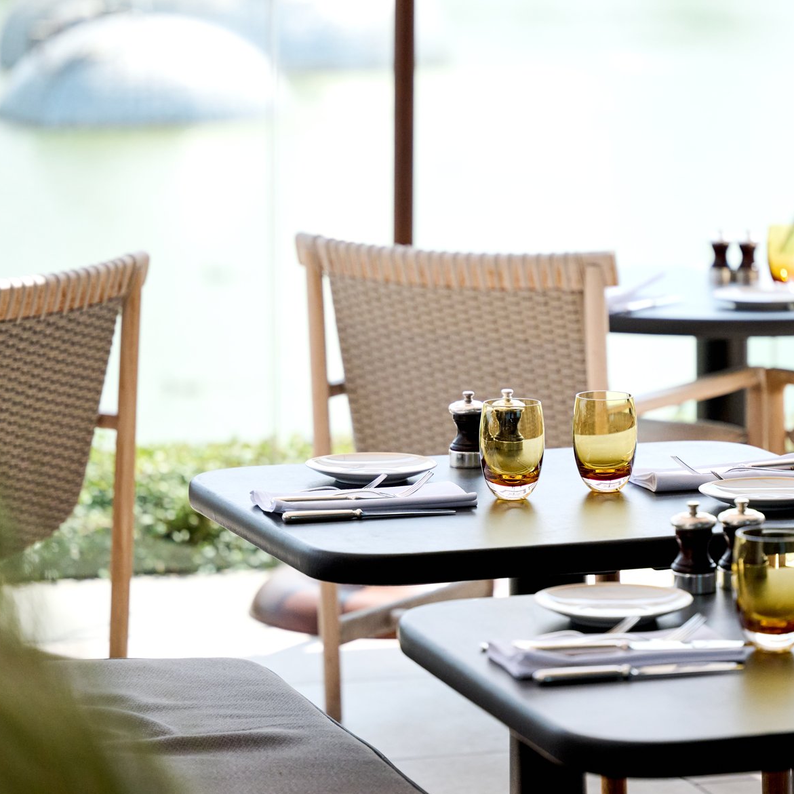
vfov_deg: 11.2
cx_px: 511
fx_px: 4048
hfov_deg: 11.2
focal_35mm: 156
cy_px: 375
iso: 1600
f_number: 2.8
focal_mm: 105
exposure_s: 1/8000
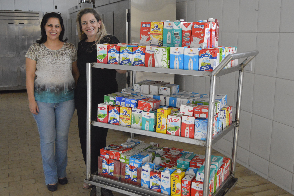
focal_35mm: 39
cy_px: 98
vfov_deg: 34.1
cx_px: 147
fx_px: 318
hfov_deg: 49.6
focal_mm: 26
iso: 3200
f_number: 4.2
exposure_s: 1/200
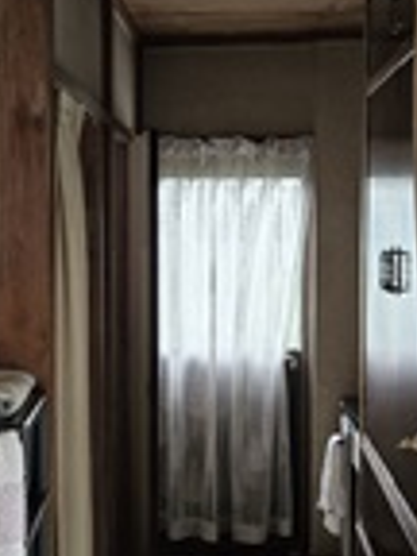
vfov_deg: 30.3
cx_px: 181
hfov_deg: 22.9
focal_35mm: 64
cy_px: 282
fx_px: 1028
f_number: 1.8
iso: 320
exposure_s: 1/100
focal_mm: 5.4
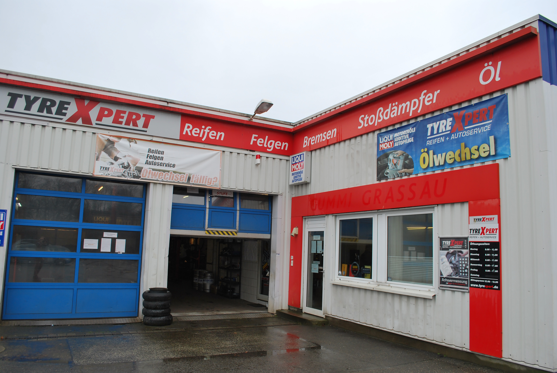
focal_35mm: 27
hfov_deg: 67.3
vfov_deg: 48.0
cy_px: 186
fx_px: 418
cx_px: 278
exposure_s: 1/125
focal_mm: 18
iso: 180
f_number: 5.6
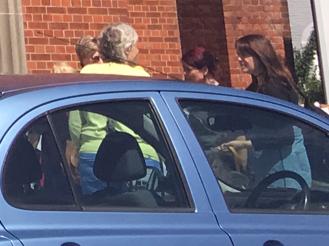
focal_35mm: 189
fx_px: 1796
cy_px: -420
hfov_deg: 8.7
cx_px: -641
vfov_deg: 7.2
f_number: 2.2
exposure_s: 1/1425
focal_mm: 4.15
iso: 25
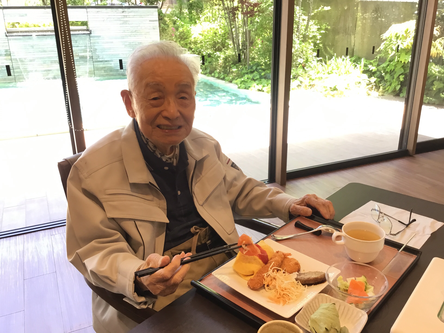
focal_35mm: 31
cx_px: 222
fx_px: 398
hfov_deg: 58.4
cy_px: 166
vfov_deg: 45.4
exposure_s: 1/40
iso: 25
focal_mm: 3.3
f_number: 2.4
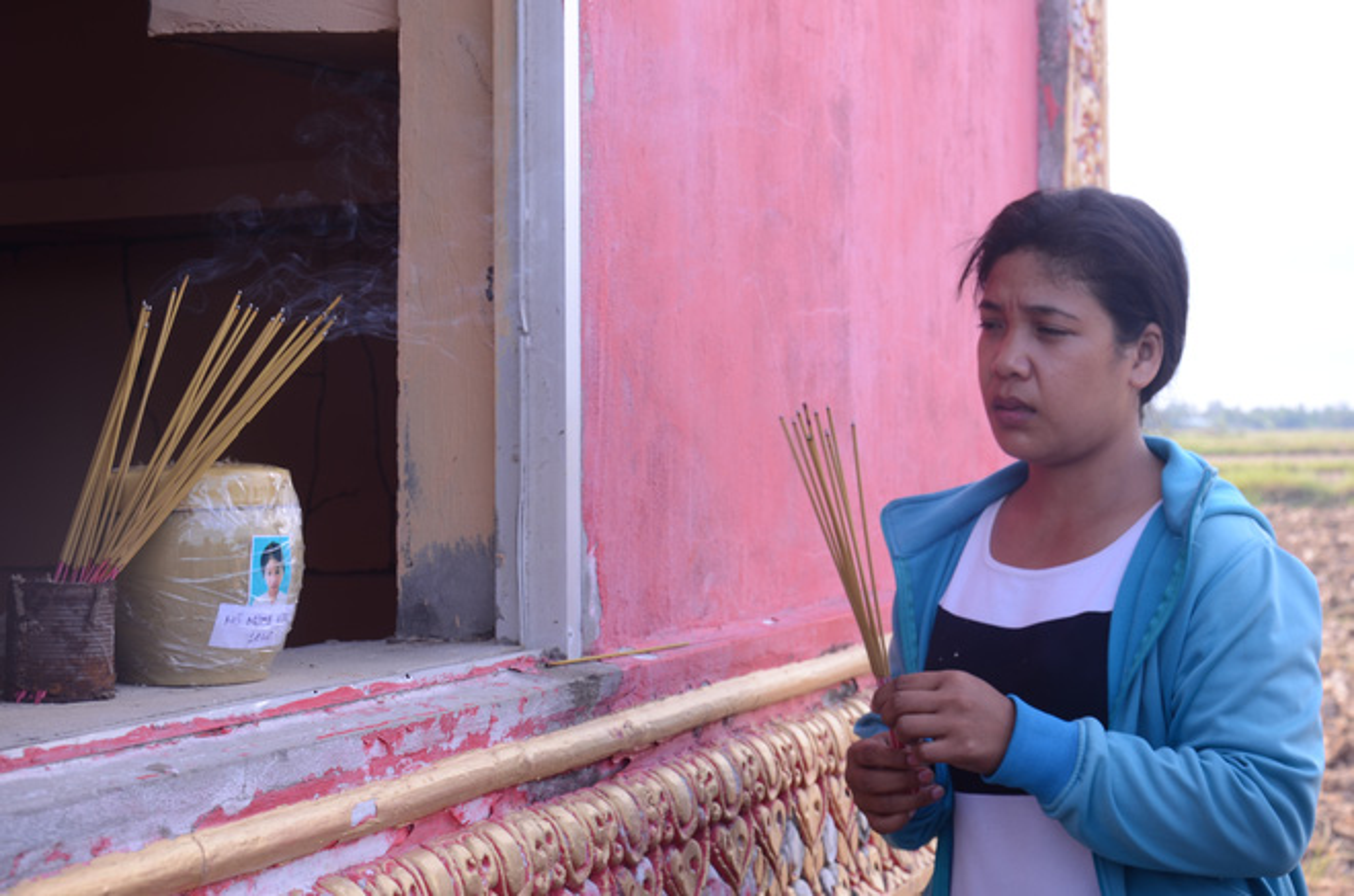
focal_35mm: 60
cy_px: 448
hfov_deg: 33.5
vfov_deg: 22.5
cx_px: 677
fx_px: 2252
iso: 100
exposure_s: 1/80
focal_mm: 40
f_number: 5.6
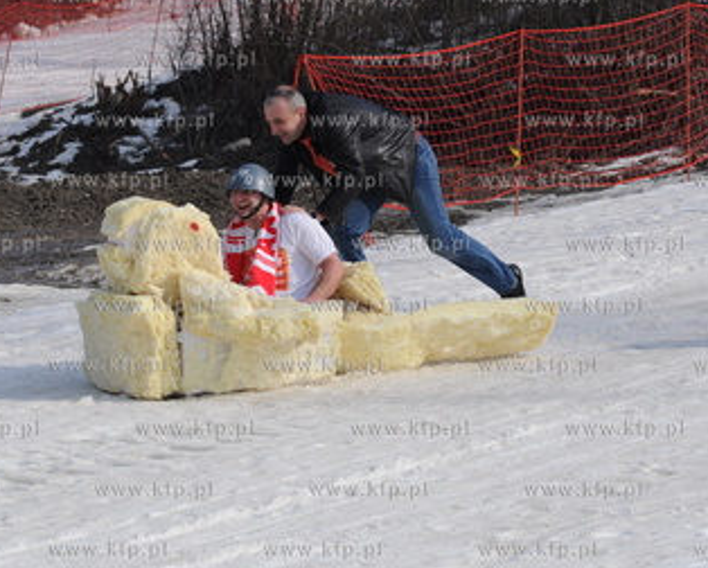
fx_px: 5069
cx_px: 275
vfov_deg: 6.4
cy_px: 273
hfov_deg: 8.0
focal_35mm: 242
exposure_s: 1/1250
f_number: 8
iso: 400
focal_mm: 135
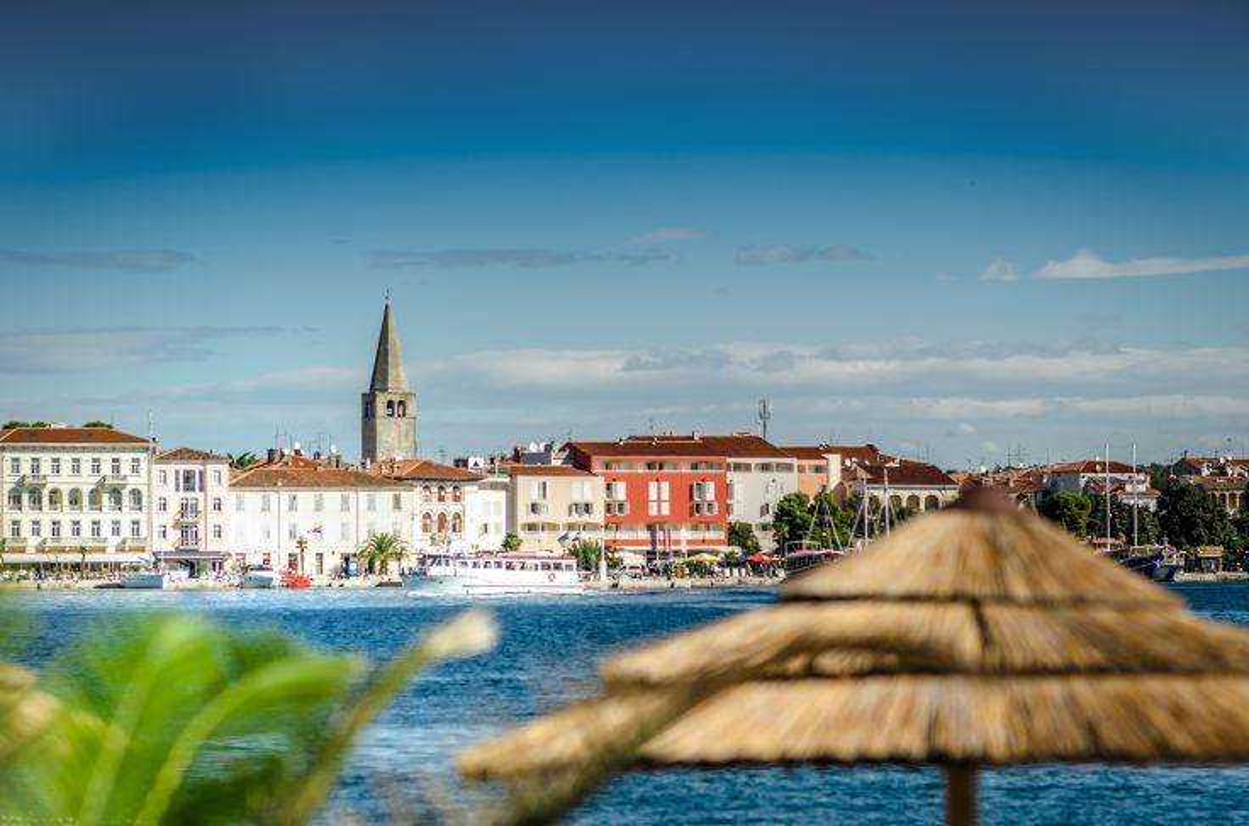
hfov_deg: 16.1
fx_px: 4413
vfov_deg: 10.7
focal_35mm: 128
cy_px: 413
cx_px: 624
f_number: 2.5
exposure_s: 1/4000
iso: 100
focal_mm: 85
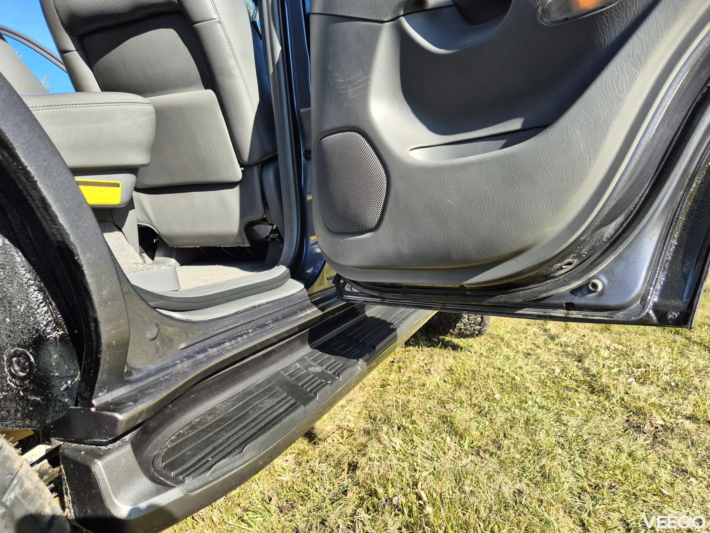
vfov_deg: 58.9
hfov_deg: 73.9
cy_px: 266
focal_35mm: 23
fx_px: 472
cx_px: 355
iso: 25
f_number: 1.8
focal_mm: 5.4
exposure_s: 1/376
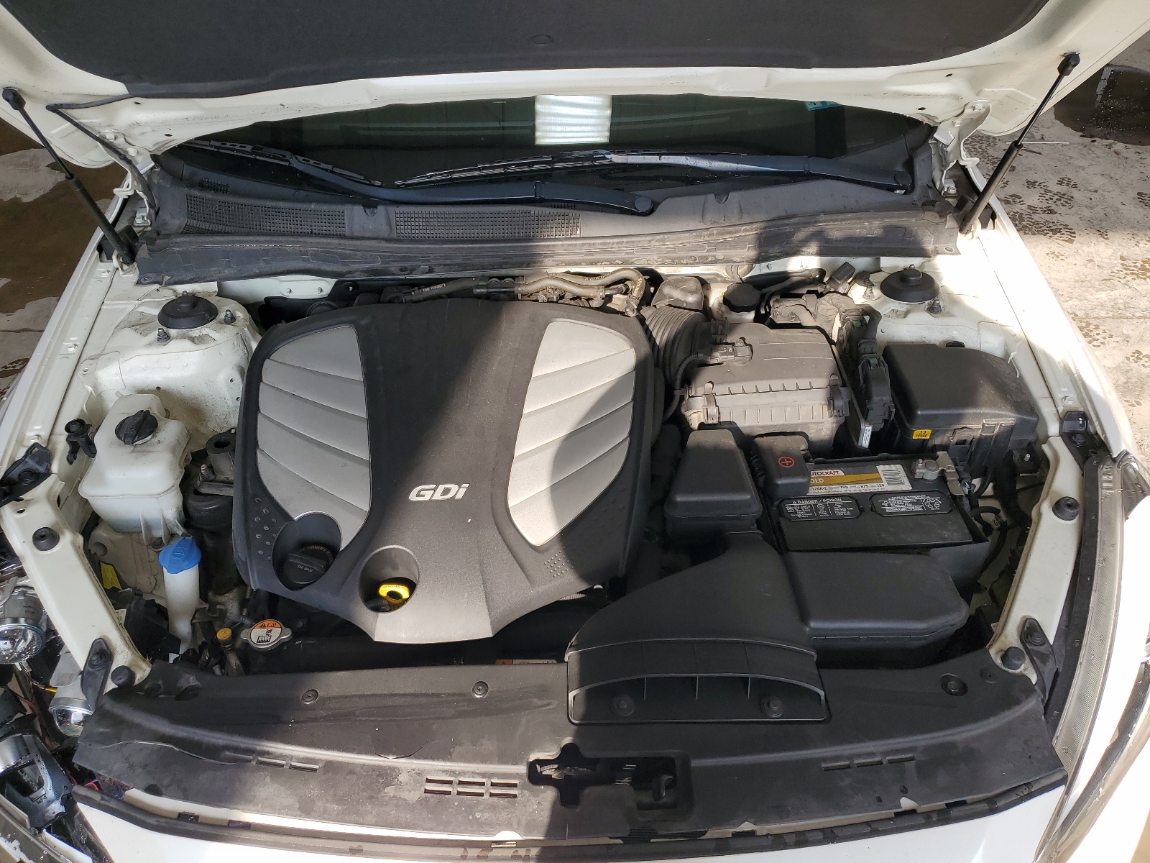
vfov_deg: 53.1
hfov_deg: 67.3
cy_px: 432
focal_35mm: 26
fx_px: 864
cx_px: 575
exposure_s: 1/455
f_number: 1.5
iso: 50
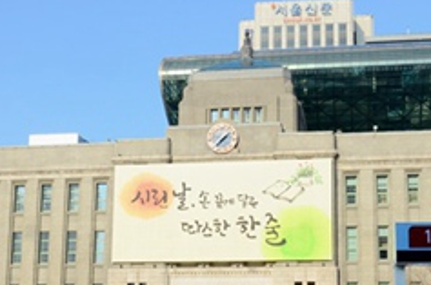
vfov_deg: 23.3
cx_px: 269
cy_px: 235
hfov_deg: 34.9
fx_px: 681
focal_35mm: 57
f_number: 16
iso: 1250
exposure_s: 1/1000
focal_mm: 18
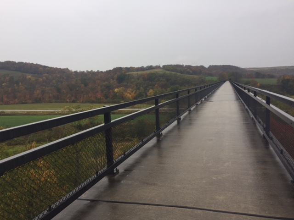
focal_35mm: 29
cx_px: 147
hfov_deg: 61.7
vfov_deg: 48.2
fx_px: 246
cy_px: 110
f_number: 2.2
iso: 32
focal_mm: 4.15
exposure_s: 1/120
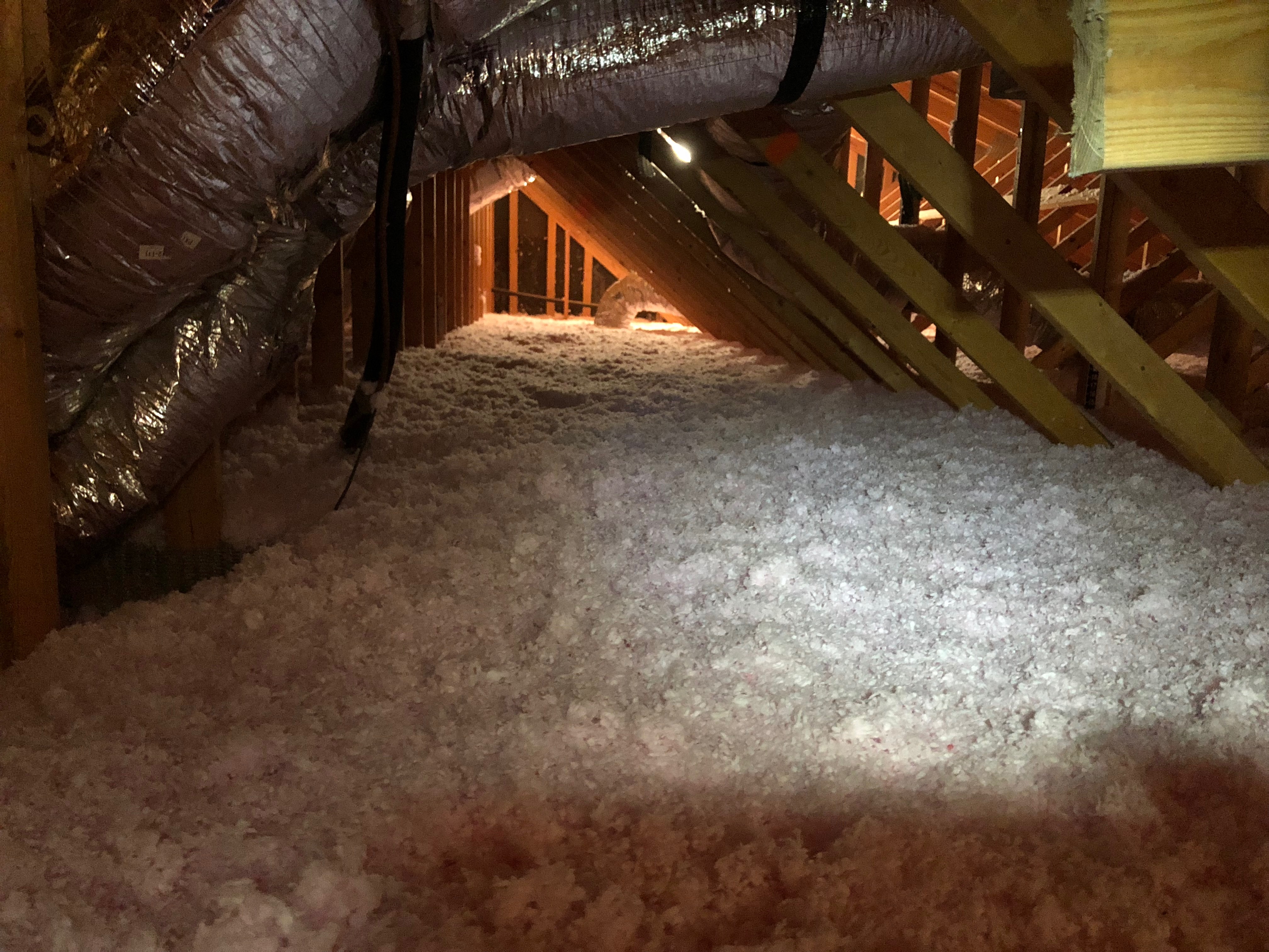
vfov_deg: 49.7
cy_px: 476
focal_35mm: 28
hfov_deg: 63.4
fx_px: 1026
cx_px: 634
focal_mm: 3.99
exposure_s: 1/4
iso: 250
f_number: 1.8
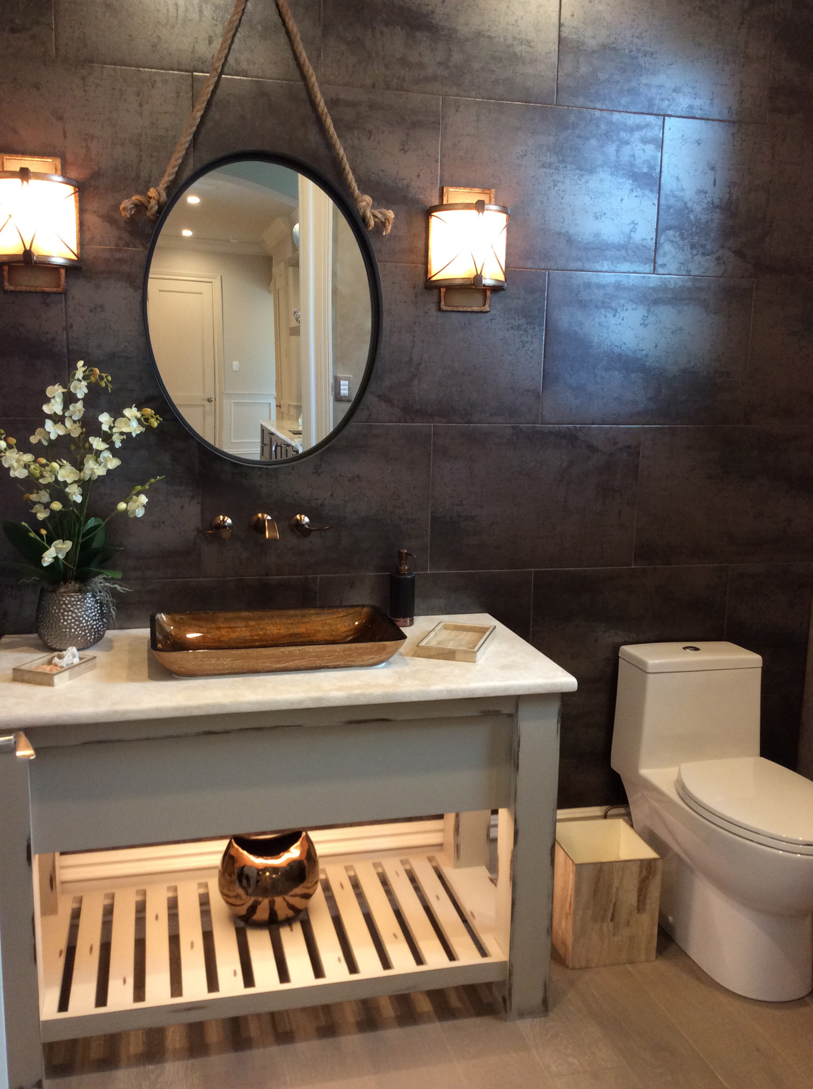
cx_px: 406
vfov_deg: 56.9
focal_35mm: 32
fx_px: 1005
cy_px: 544
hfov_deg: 44.1
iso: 80
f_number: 2.4
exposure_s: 1/24
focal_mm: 3.3
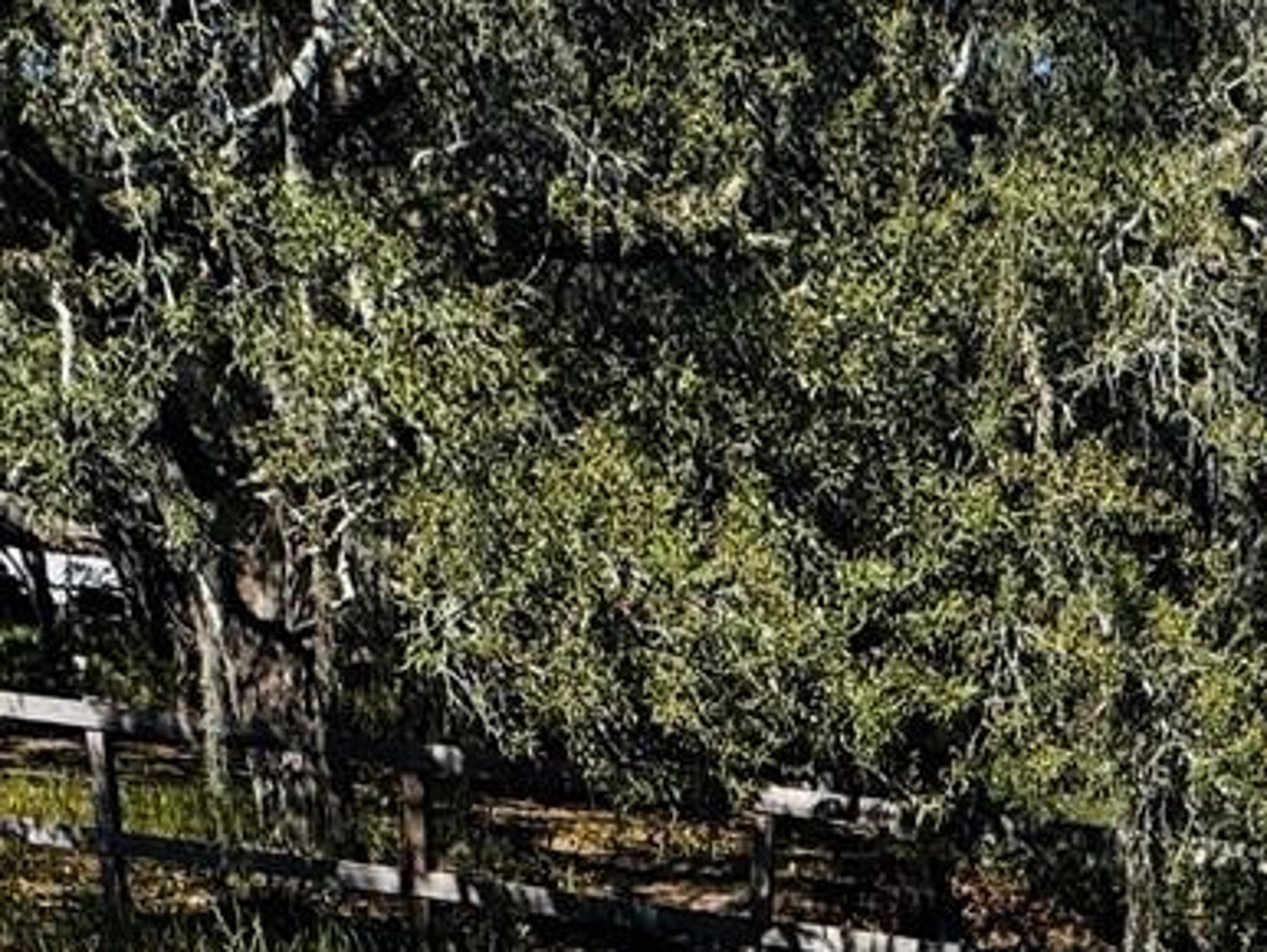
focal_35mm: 58
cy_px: 1832
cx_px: 1103
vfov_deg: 18.3
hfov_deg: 31.9
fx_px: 2124
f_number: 2.2
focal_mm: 2.22
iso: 50
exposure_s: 1/2342
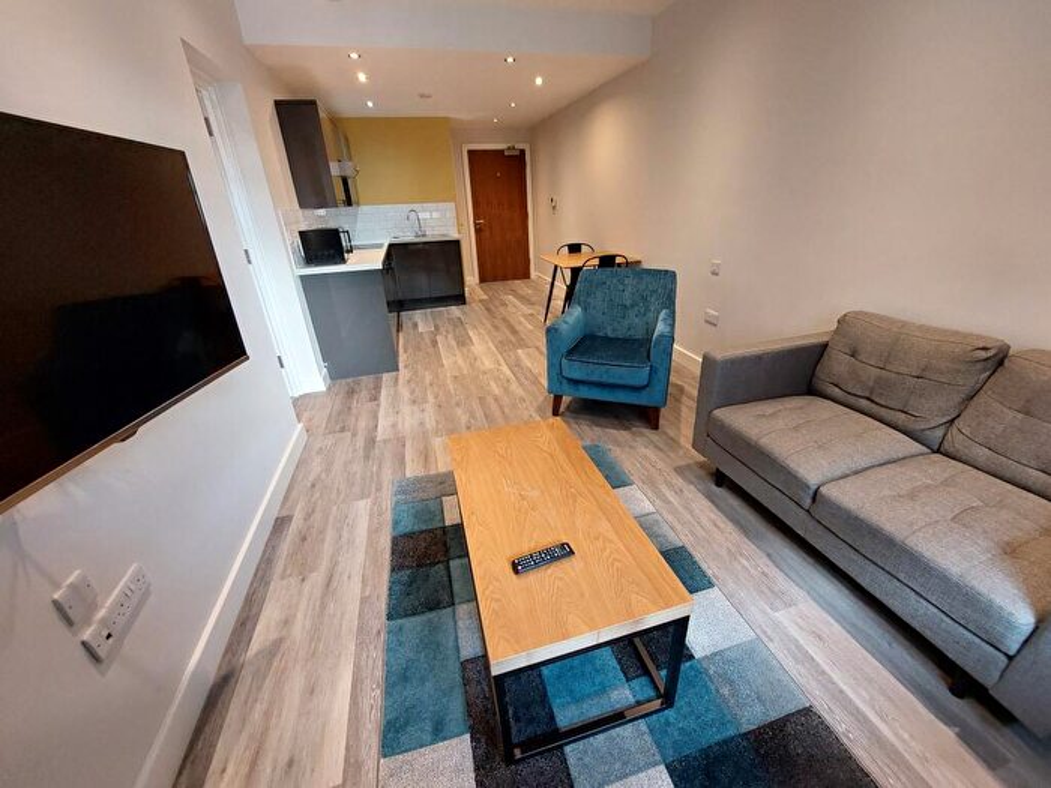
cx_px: 526
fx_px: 395
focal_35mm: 13
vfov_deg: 89.9
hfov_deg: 106.2
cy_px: 394
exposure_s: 1/50
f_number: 2.2
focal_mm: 1.74
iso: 250
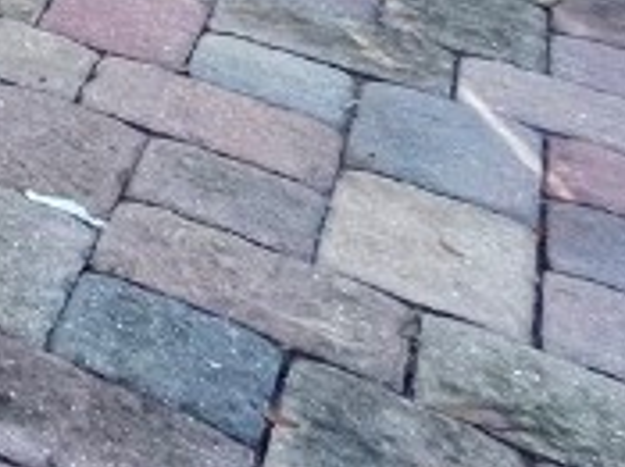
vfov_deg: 13.2
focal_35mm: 76
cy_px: -720
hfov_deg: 15.4
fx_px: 1371
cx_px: -839
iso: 32
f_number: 1.8
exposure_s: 1/130
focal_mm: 1.57
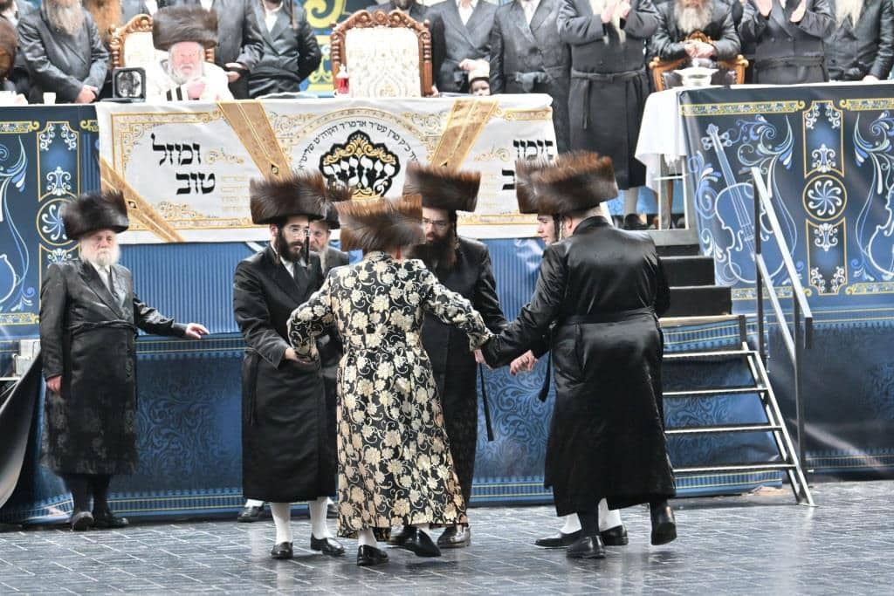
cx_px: 447
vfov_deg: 7.3
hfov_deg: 11.0
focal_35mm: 187
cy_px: 298
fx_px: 4644
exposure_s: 1/320
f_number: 2.8
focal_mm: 125
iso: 1000
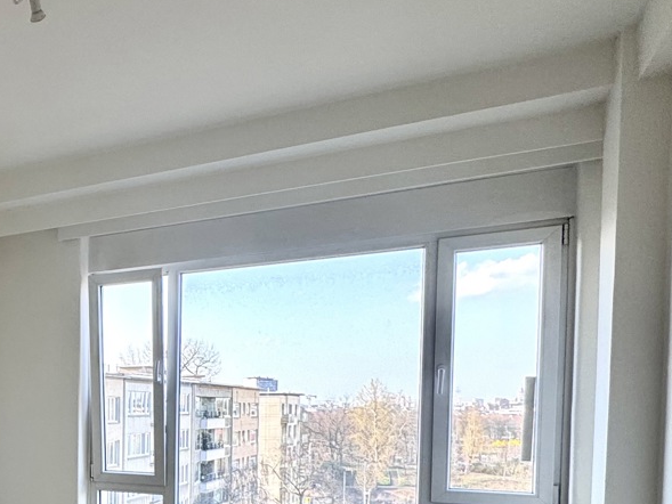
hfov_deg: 39.1
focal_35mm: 38
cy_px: 439
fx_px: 738
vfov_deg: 35.8
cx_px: -86
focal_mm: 2.22
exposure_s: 1/99
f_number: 2.2
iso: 40
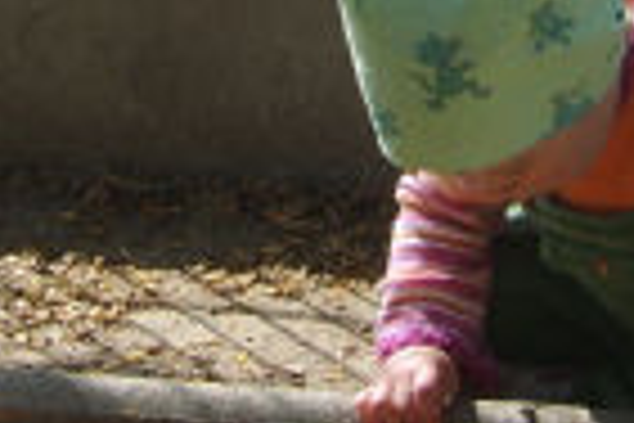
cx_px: 265
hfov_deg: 15.0
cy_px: -144
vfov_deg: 9.8
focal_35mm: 137
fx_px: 2413
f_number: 5.6
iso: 71
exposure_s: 1/229
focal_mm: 8.13
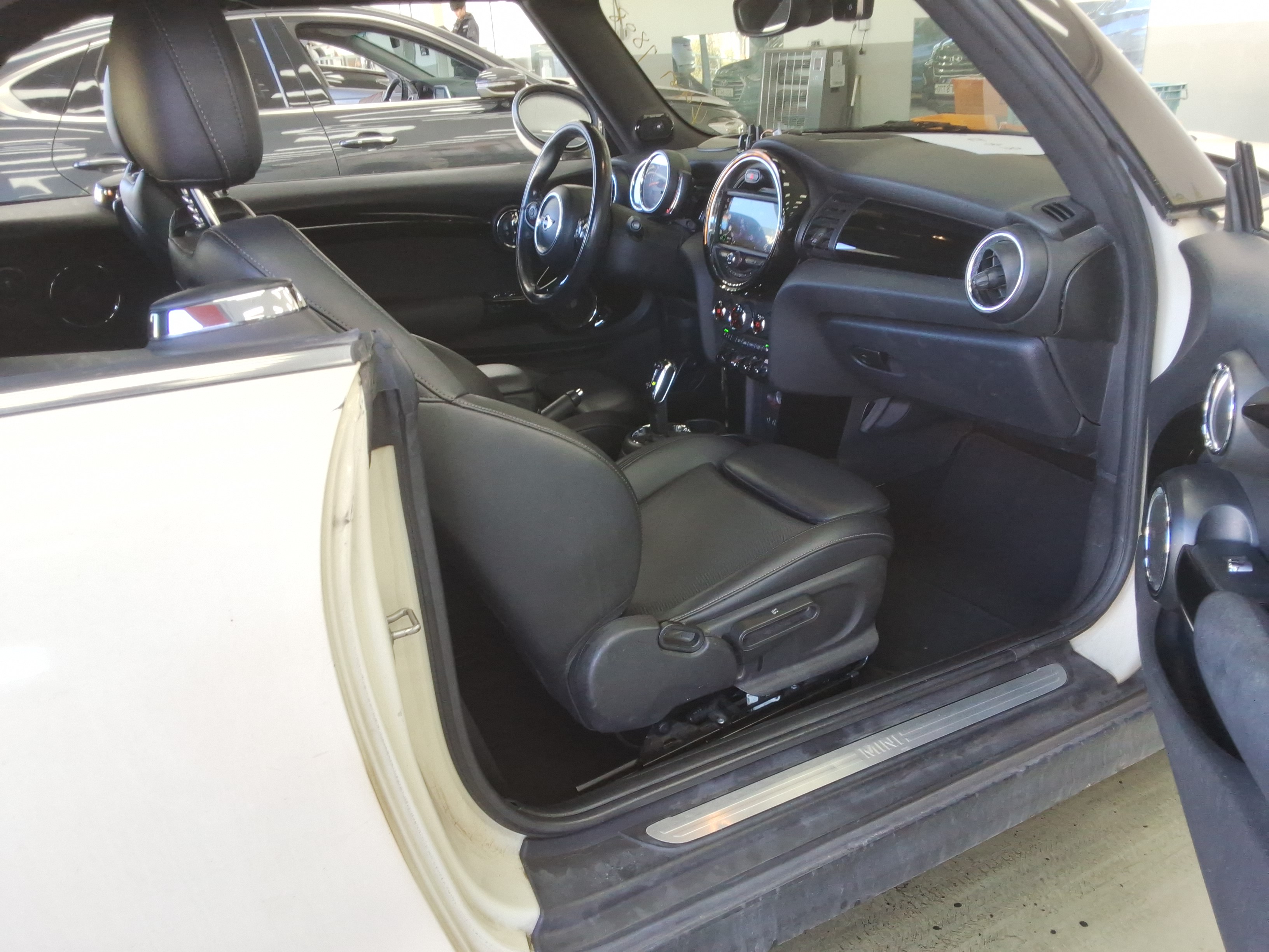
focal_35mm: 28
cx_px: 634
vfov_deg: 49.7
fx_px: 1026
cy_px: 476
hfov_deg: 63.4
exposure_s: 1/60
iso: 41
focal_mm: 2.91
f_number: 1.9
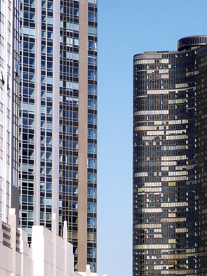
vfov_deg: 10.5
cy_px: 247
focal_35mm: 188
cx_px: 189
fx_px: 1499
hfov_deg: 7.9
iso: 64
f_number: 8
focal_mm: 20.84
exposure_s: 1/180
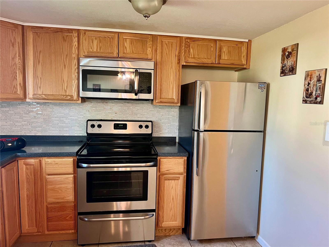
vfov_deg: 53.1
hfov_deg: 67.3
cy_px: 124
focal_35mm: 26
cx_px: 164
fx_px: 247
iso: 160
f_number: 1.5
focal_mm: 5.7
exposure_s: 1/60
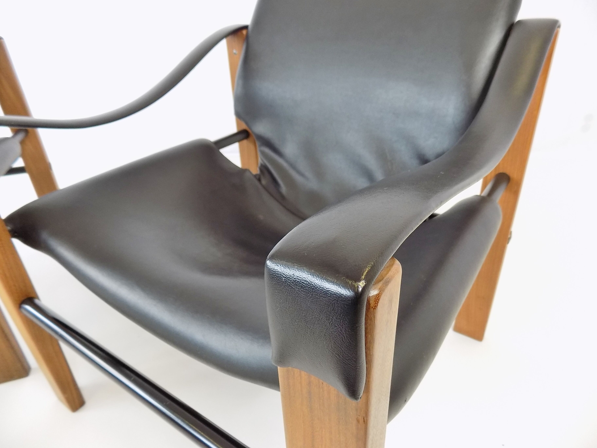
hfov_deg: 73.9
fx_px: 397
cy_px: 224
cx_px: 298
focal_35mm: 23
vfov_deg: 58.9
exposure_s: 1/30
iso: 180
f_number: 3.1
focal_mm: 4
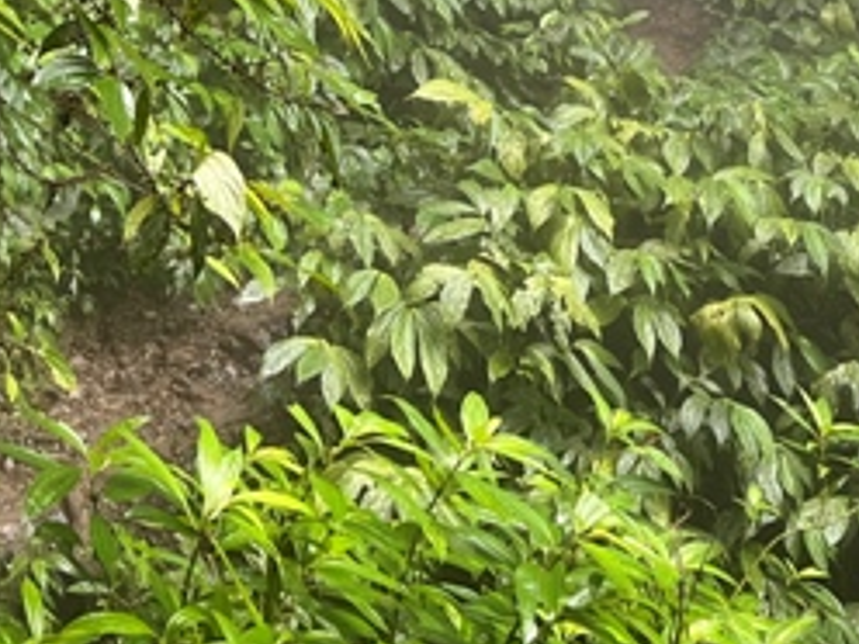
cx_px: 748
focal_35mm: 84
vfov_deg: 16.5
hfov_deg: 22.8
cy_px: -211
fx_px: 2084
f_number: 1.5
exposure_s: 1/87
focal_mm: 5.7
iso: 125
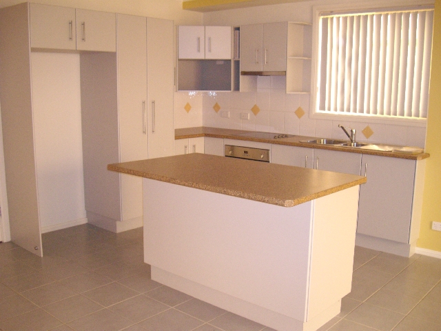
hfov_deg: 49.0
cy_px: 166
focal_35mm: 38
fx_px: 484
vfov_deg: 37.7
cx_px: 220
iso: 400
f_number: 2.8
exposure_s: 1/40
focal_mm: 7.9
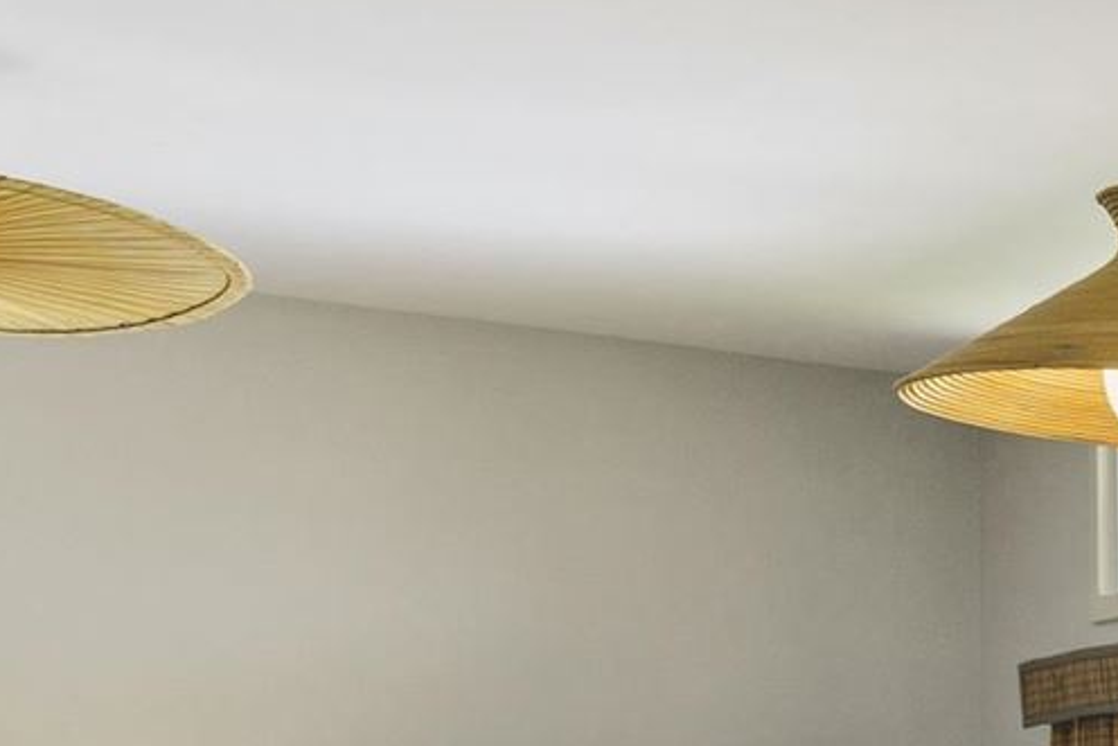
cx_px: 2910
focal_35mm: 99
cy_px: 983
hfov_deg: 13.2
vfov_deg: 13.3
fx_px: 3075
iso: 100
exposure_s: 1/13
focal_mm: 16
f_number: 8
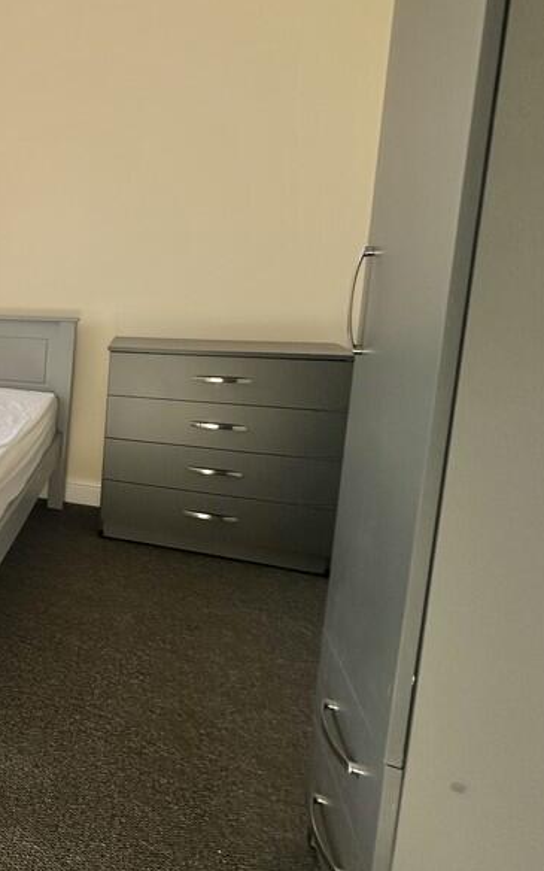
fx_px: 617
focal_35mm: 26
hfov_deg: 32.5
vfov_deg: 70.1
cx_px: -197
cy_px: 374
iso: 40
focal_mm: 2.22
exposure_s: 1/201
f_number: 2.2
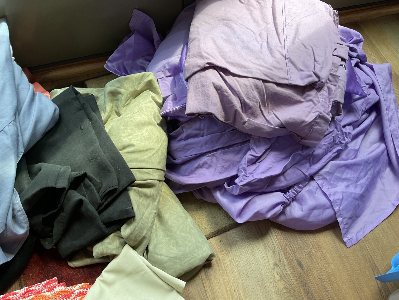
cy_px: 150
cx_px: 200
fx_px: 334
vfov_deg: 48.2
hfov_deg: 61.7
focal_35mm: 29
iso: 40
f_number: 1.8
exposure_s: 1/120
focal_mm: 3
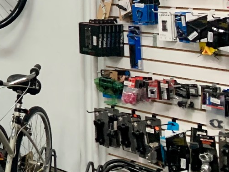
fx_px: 688
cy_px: -30
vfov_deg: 13.8
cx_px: -214
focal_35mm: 104
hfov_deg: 15.5
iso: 200
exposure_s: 1/60
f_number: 1.8
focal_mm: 4.25
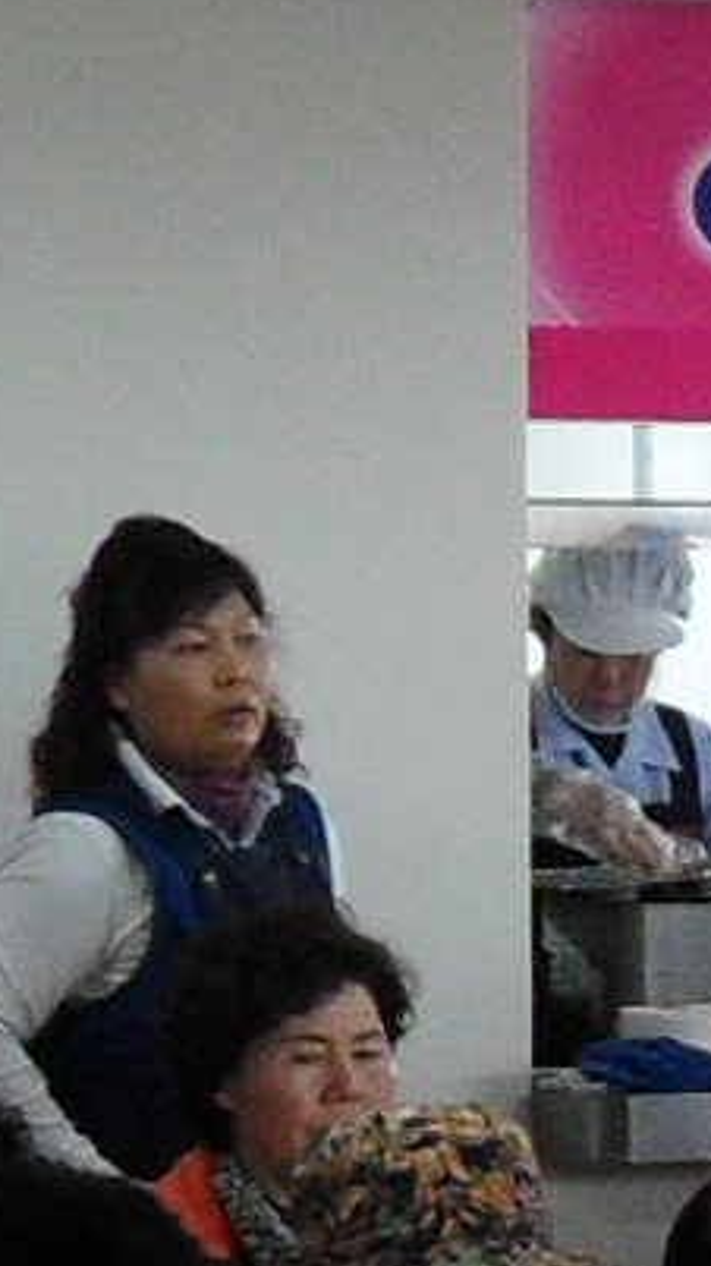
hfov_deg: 4.4
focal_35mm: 246
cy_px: 1379
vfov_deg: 8.7
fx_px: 8248
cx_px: 3149
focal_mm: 6.2
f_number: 2.8
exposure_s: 1/90
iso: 100
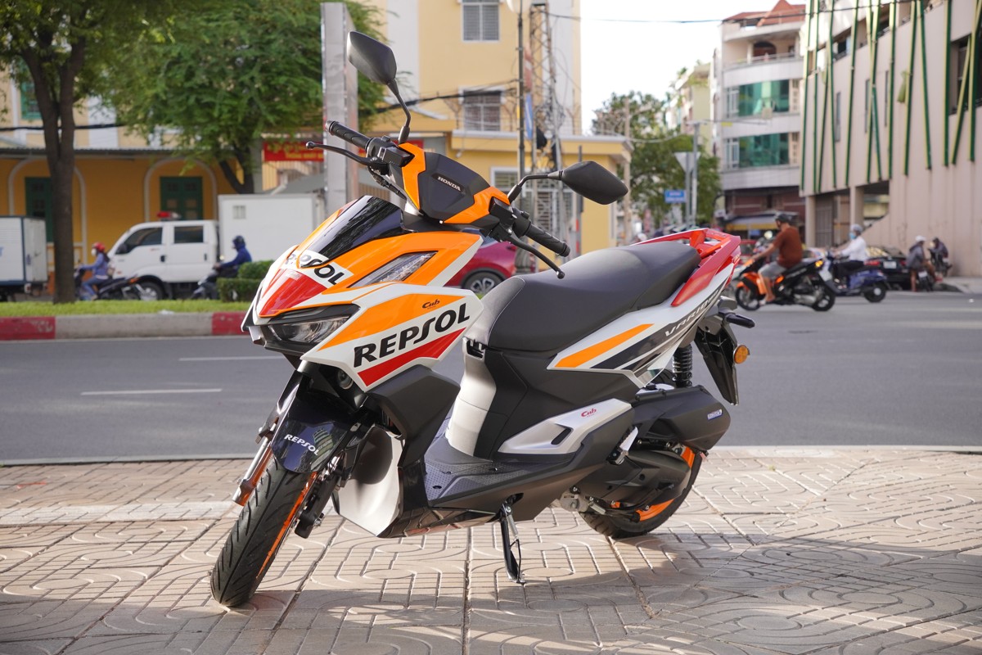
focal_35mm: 52
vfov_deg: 25.9
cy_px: 328
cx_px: 491
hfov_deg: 38.1
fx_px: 1424
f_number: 4
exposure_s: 1/1000
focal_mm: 34.8
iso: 640
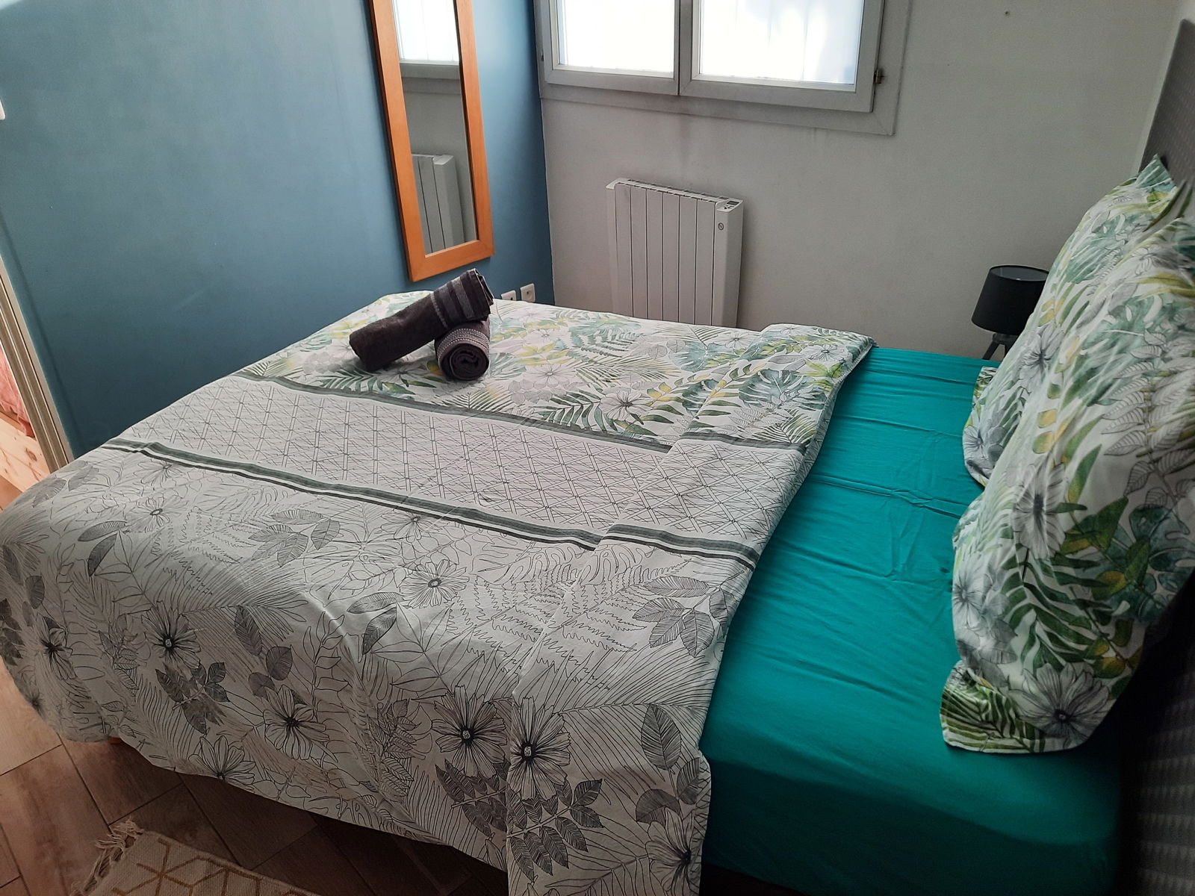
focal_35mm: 25
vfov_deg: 54.9
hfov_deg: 69.4
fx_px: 863
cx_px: 598
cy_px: 448
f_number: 2
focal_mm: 4.6
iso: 64
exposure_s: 1/50
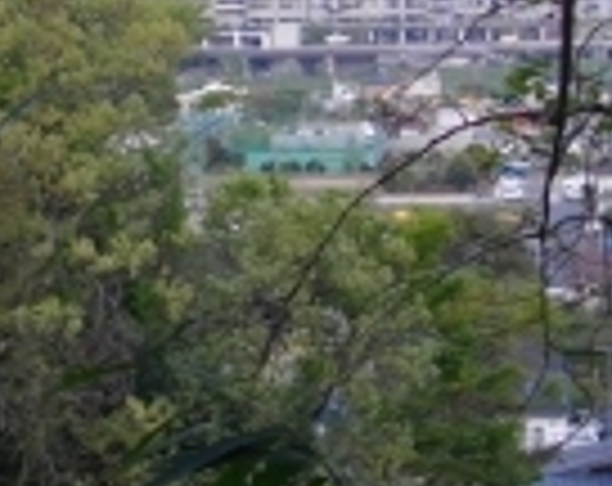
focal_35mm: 180
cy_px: 173
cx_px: 202
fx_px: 3251
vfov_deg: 8.5
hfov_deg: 10.7
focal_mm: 8.8
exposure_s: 1/125
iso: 103
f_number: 3.6
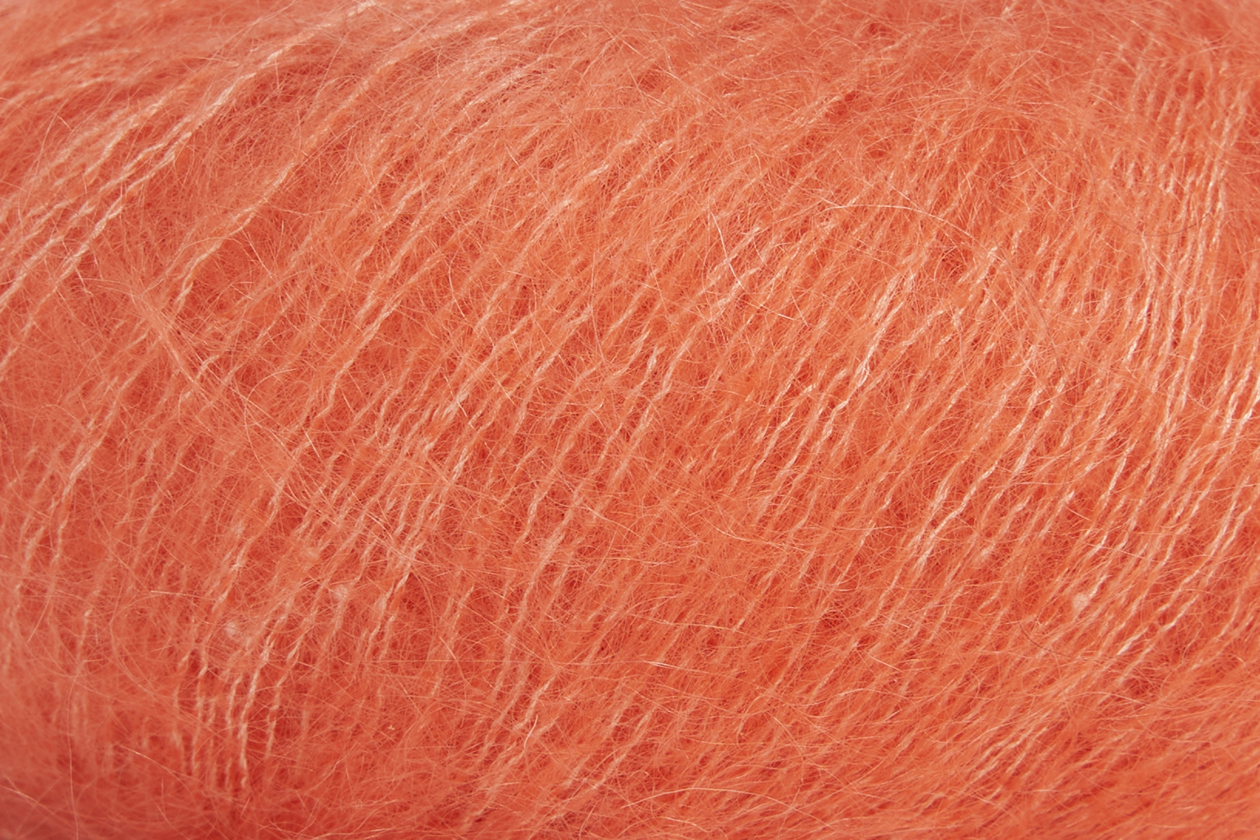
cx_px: 630
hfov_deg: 34.5
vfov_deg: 23.4
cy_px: 420
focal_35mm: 58
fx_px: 2030
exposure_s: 1/125
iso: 200
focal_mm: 58
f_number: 11
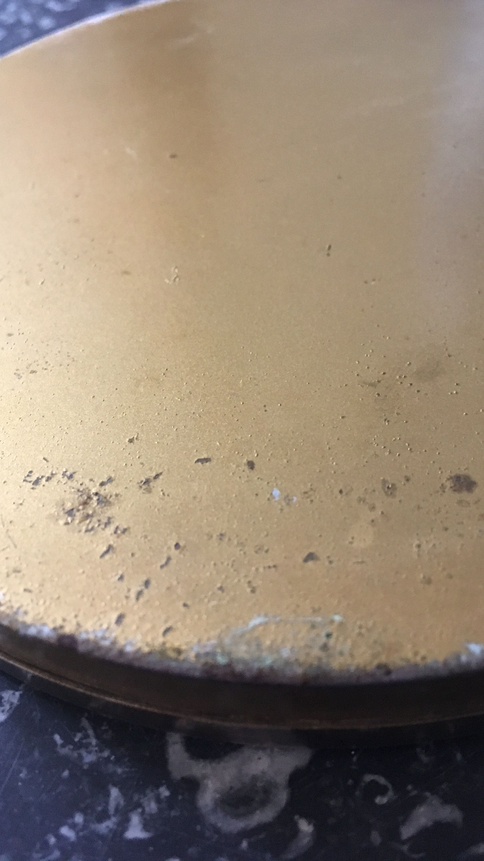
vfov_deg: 61.0
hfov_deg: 36.6
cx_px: 269
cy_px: 426
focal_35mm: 32
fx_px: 730
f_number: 2.2
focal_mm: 4.15
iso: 200
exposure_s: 1/25
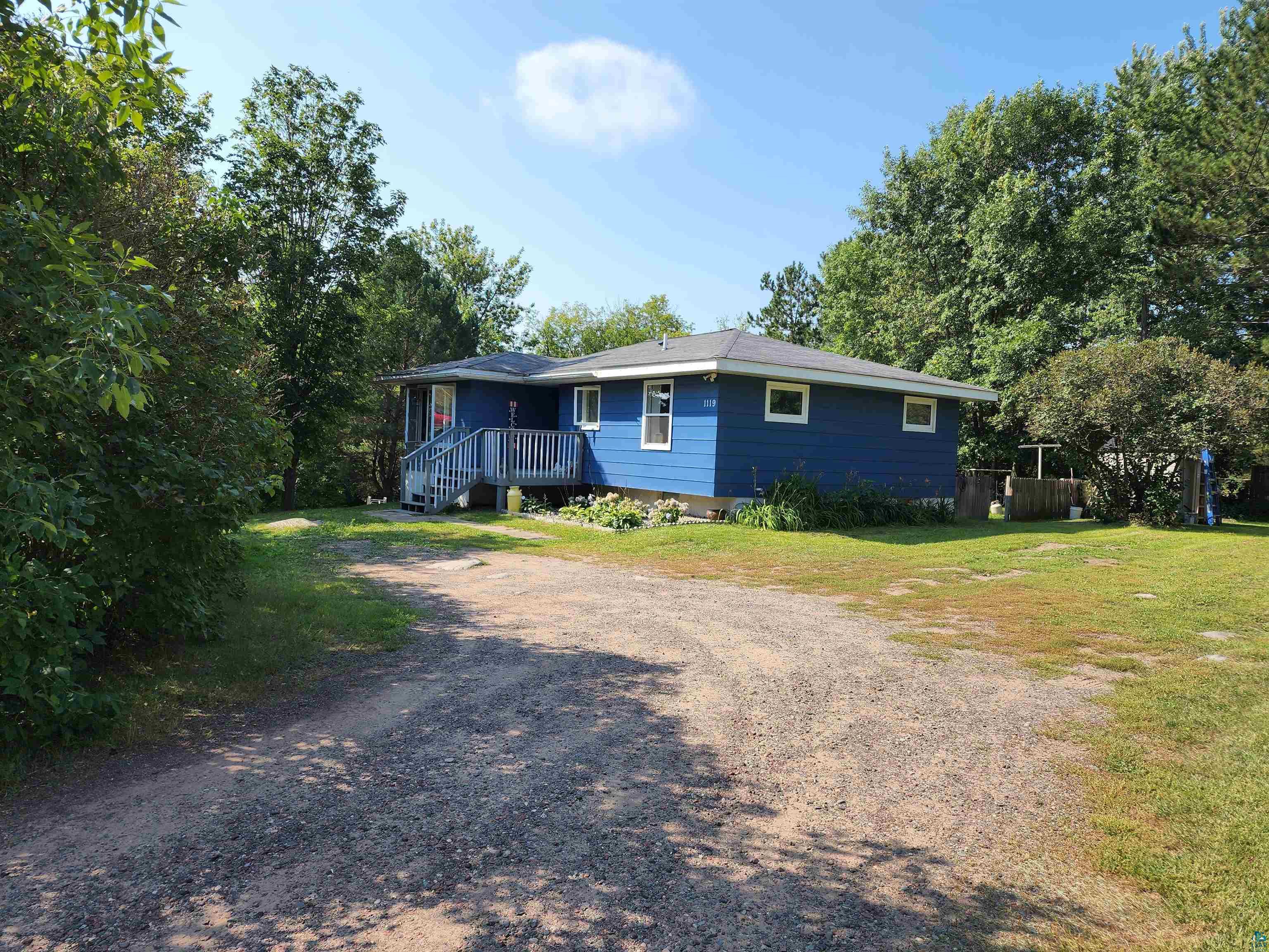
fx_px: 843
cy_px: 476
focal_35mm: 23
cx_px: 634
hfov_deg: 73.9
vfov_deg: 58.9
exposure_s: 1/611
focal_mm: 6.4
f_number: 1.8
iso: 12
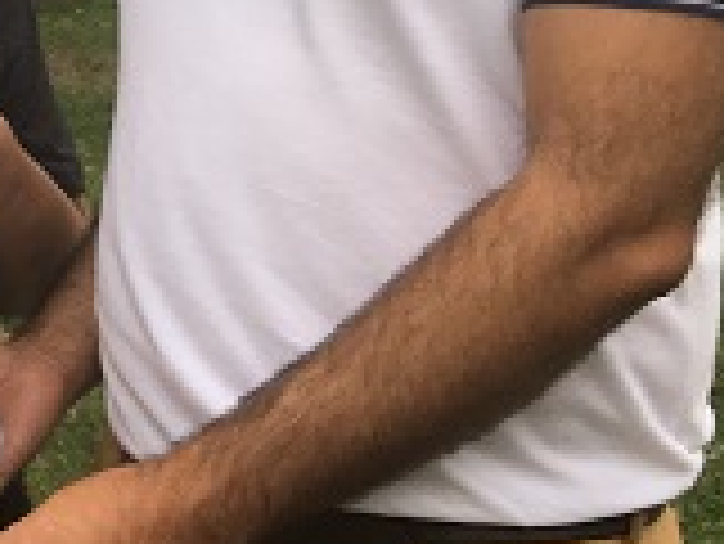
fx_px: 2261
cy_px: -40
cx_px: -166
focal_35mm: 108
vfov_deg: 13.5
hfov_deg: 17.3
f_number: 2.2
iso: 32
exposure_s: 1/50
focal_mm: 4.15
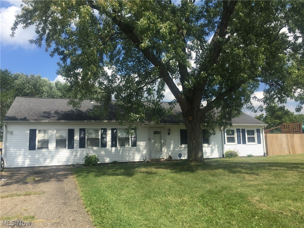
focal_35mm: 29
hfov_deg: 61.7
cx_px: 152
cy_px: 114
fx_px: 255
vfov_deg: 48.2
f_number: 2.2
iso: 32
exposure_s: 1/1980
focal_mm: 4.15
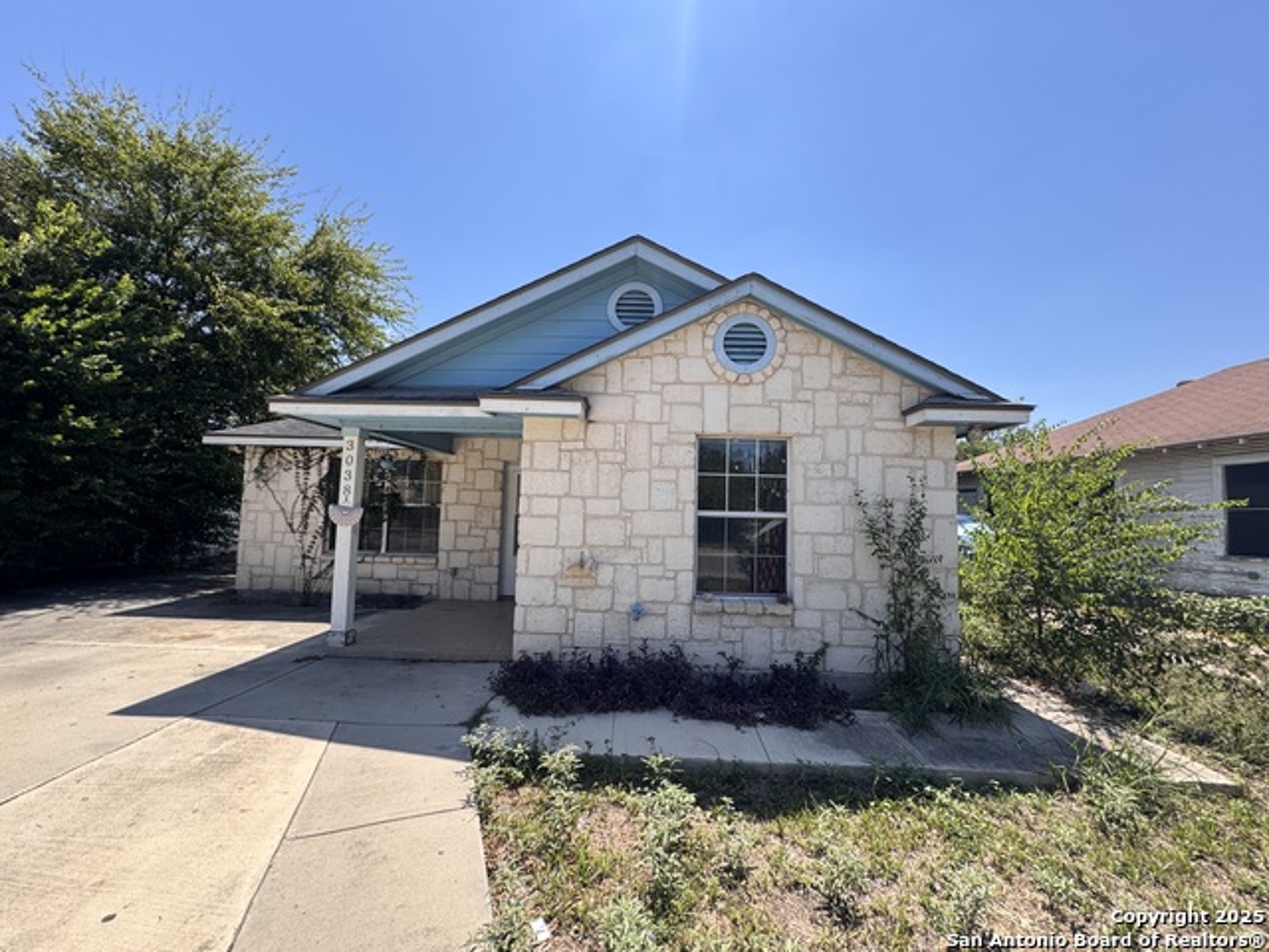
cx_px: 634
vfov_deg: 85.7
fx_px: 513
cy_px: 476
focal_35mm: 14
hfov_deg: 102.1
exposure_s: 1/1034
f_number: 2.2
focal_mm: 2.22
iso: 50
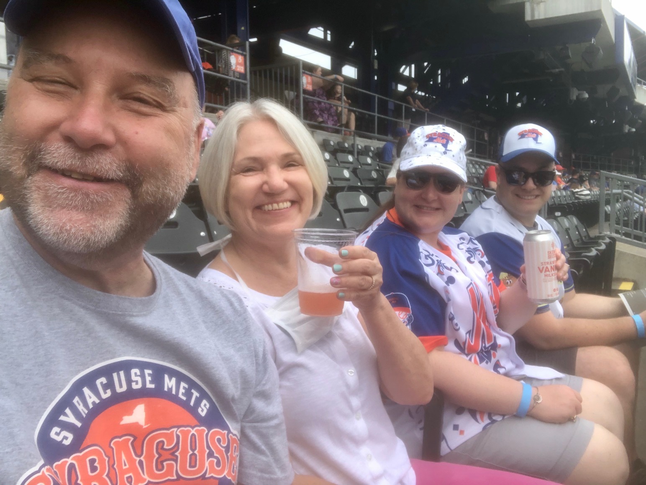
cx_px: 323
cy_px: 242
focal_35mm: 32
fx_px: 598
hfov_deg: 56.8
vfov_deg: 44.2
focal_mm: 2.87
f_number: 2.2
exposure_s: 1/291
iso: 20
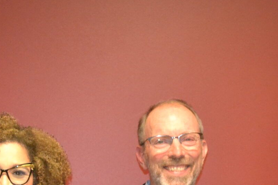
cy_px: 241
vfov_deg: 10.8
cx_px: 245
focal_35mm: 124
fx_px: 958
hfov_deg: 16.3
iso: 3200
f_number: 4.2
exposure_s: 1/60
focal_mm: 26
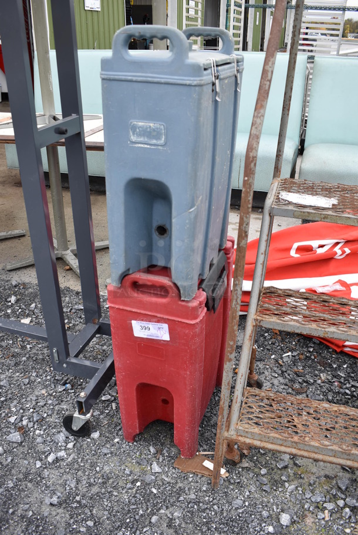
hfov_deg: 41.8
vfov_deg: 59.5
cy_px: 268
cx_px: 179
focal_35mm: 32
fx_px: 469
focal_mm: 21
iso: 200
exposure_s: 1/250
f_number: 5.6
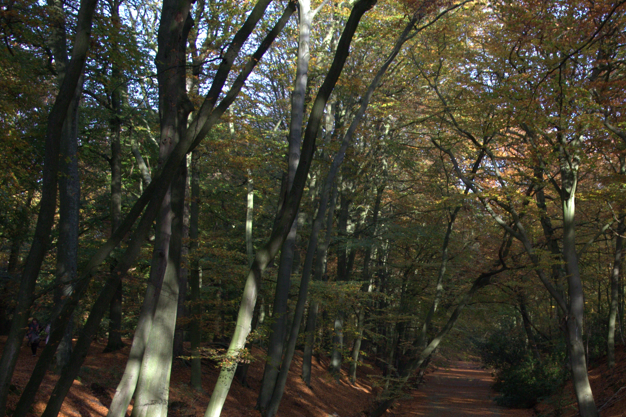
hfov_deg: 28.8
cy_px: 368
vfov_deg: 19.4
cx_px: 475
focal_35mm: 69
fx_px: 1199
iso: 640
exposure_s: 1/500
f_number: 4
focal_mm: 24
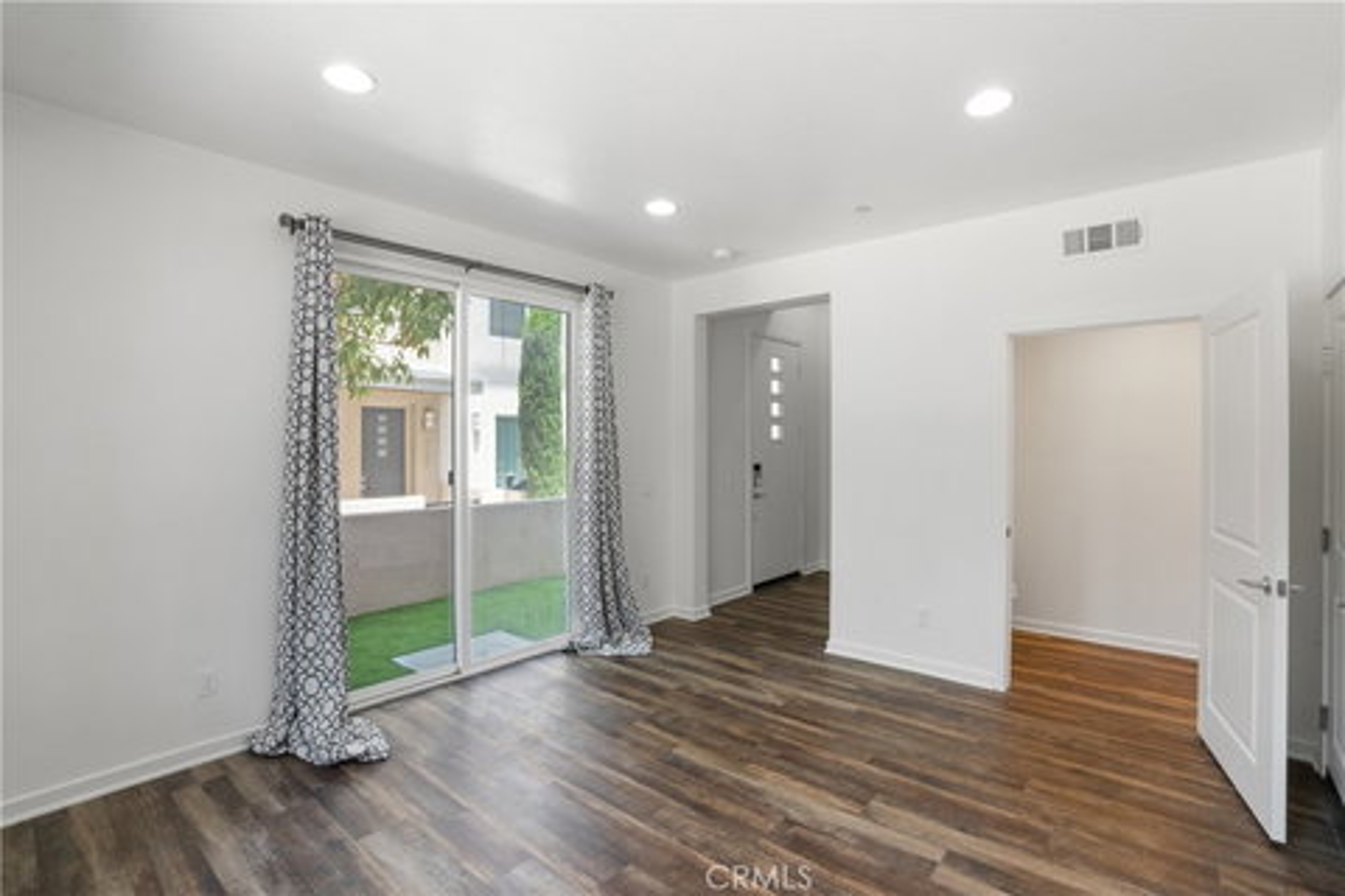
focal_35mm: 16
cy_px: 448
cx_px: 672
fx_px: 598
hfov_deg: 96.7
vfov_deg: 73.7
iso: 100
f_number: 22
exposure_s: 2.5
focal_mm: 16
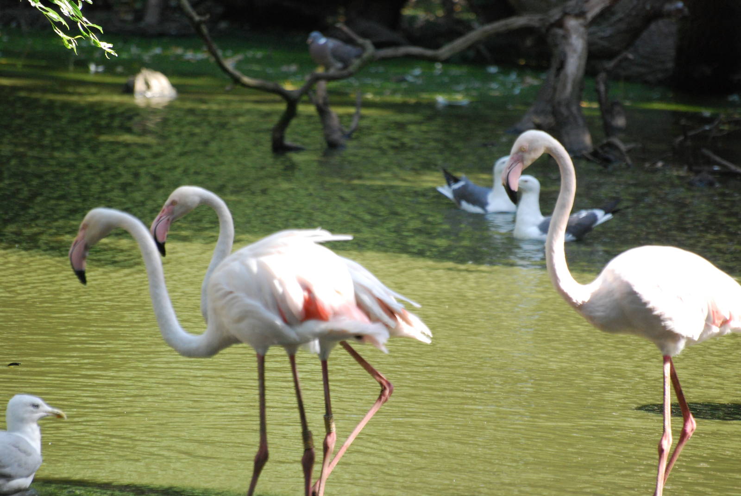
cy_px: 248
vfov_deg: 3.1
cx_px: 370
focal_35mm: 450
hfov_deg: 4.6
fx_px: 9273
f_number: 5.6
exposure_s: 1/500
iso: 900
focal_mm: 300
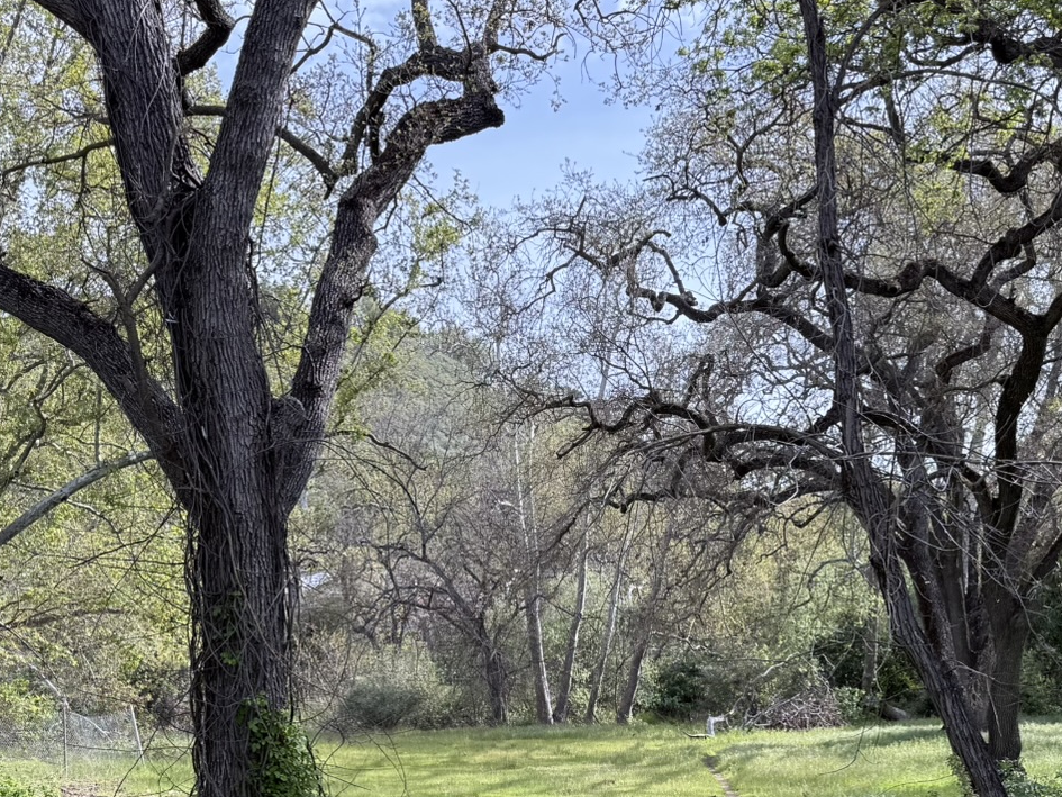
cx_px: 599
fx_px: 1596
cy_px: 801
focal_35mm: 52
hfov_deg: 36.8
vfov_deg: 26.5
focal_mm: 6.76
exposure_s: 1/858
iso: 80
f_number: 1.78
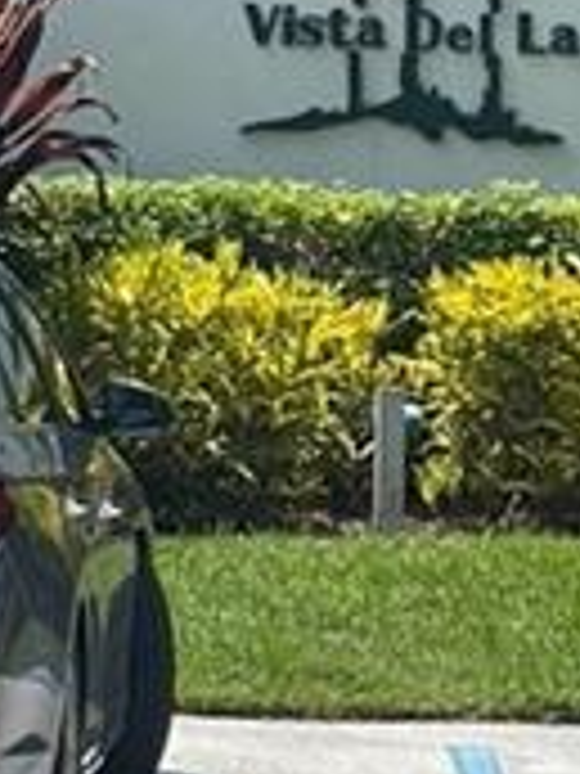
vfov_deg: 6.9
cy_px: 508
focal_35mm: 286
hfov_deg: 5.2
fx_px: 6389
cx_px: 400
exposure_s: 1/1553
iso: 20
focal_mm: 7.5
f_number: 2.2
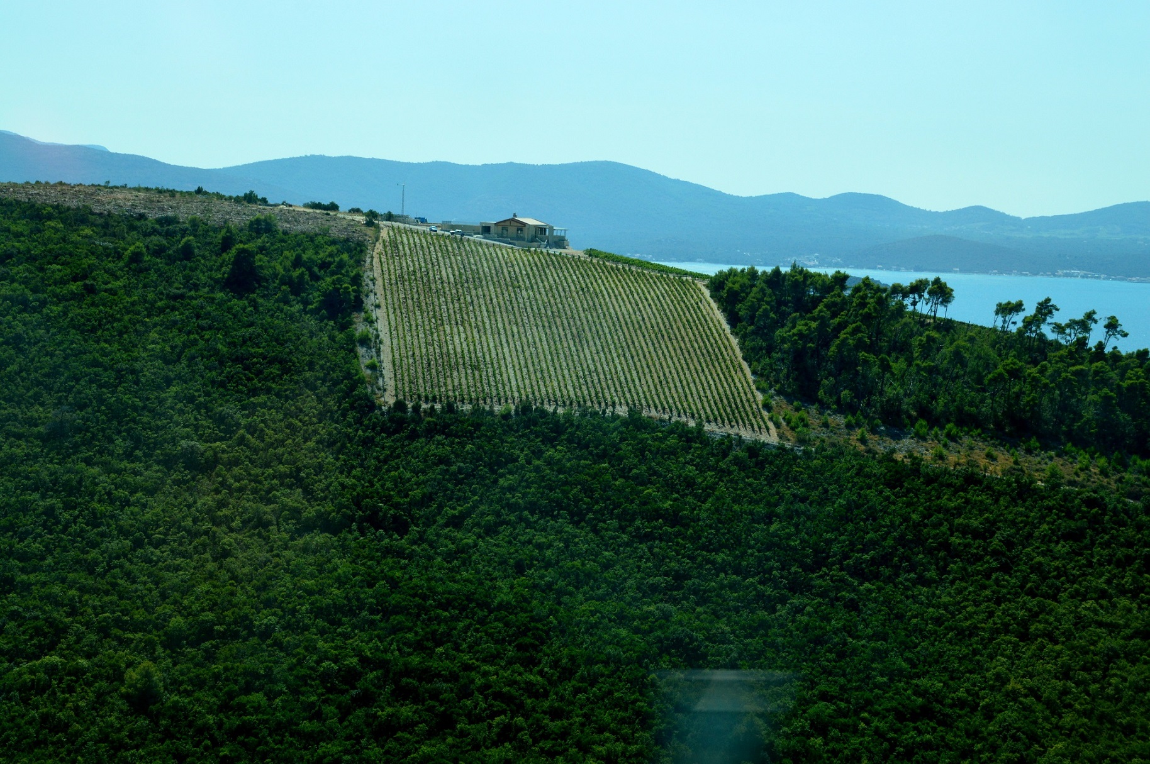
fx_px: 2298
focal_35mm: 72
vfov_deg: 18.9
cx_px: 575
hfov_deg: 28.1
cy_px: 382
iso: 400
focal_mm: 48
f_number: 10
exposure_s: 1/250
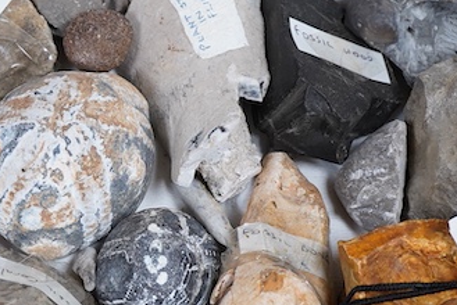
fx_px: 1563
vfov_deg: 11.1
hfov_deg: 16.4
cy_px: 255
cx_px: 50
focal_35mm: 123
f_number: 4.5
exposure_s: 1/125
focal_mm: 30
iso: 1250
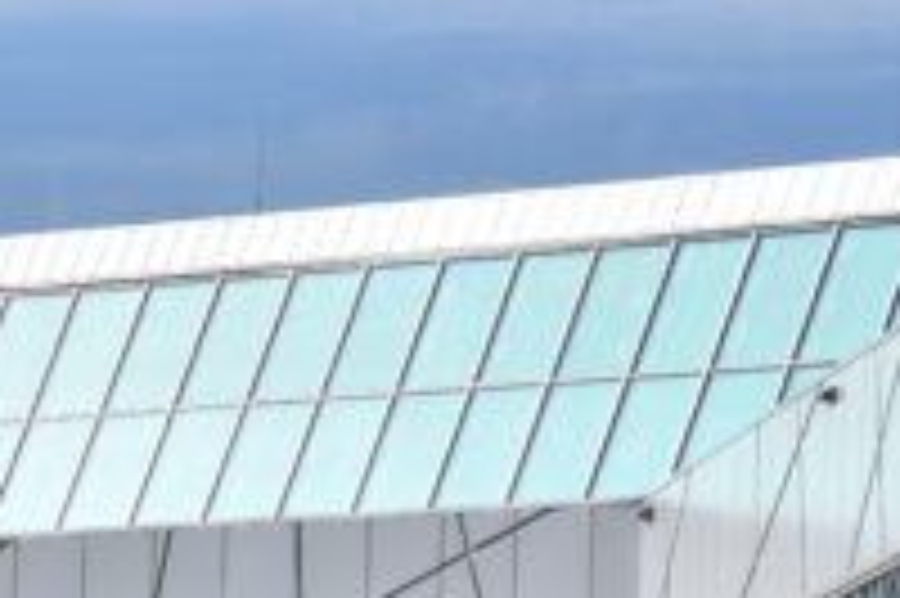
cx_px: -220
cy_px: 890
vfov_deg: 3.8
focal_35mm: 358
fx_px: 8942
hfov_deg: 5.7
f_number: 8
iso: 125
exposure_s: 1/500
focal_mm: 62
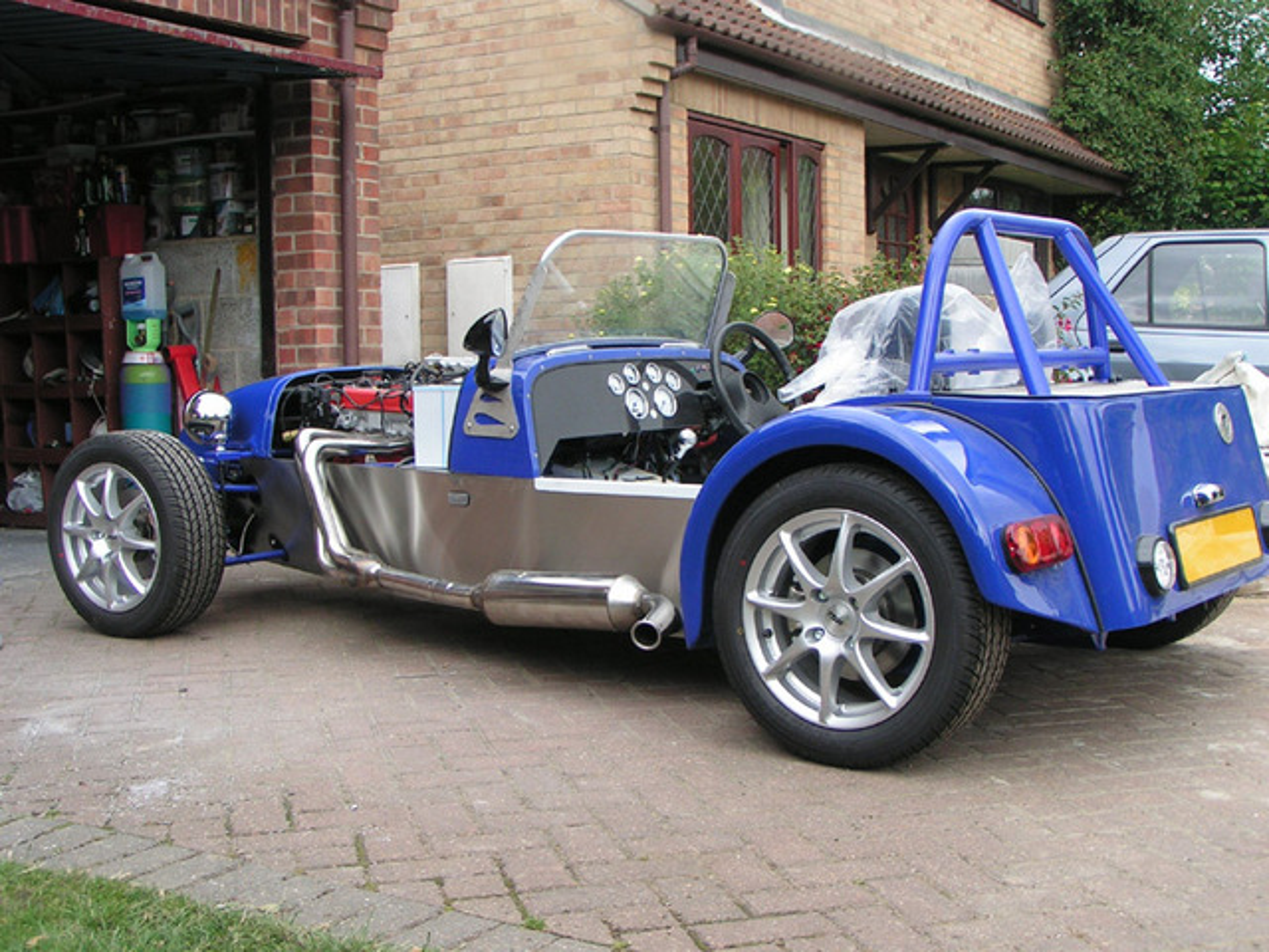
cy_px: 476
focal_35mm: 43
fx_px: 1576
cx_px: 634
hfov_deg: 43.9
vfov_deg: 33.6
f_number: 4.5
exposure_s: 1/125
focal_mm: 6.6
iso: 50
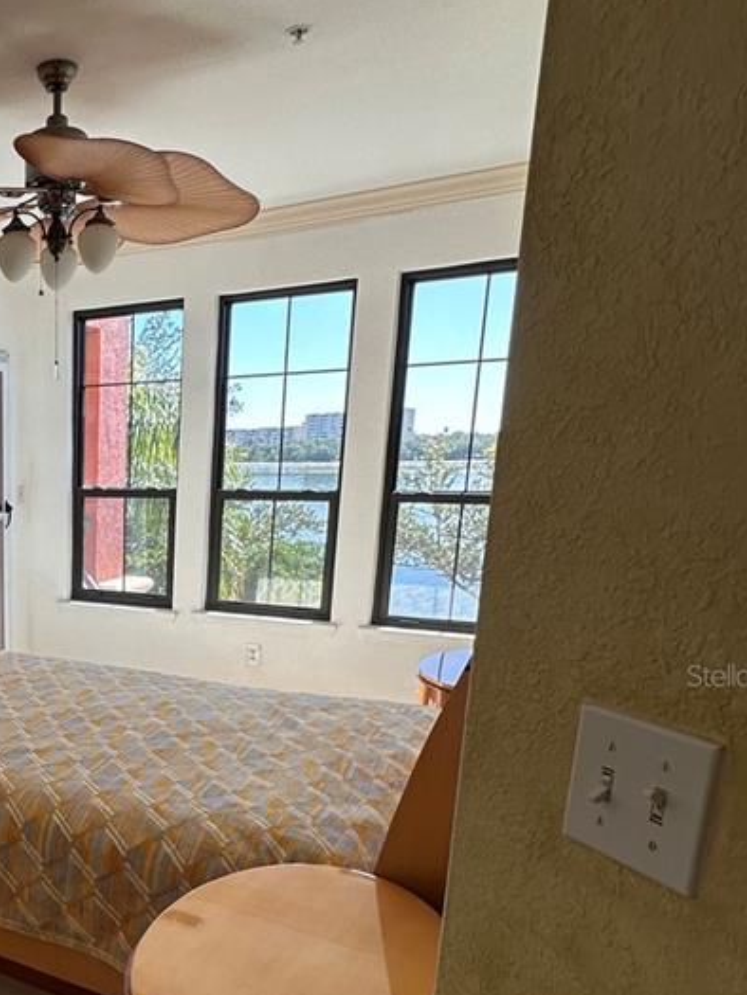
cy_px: 675
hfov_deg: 38.2
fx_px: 920
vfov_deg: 55.4
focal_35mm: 32
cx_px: -32
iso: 40
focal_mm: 2.22
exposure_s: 1/206
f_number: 2.2
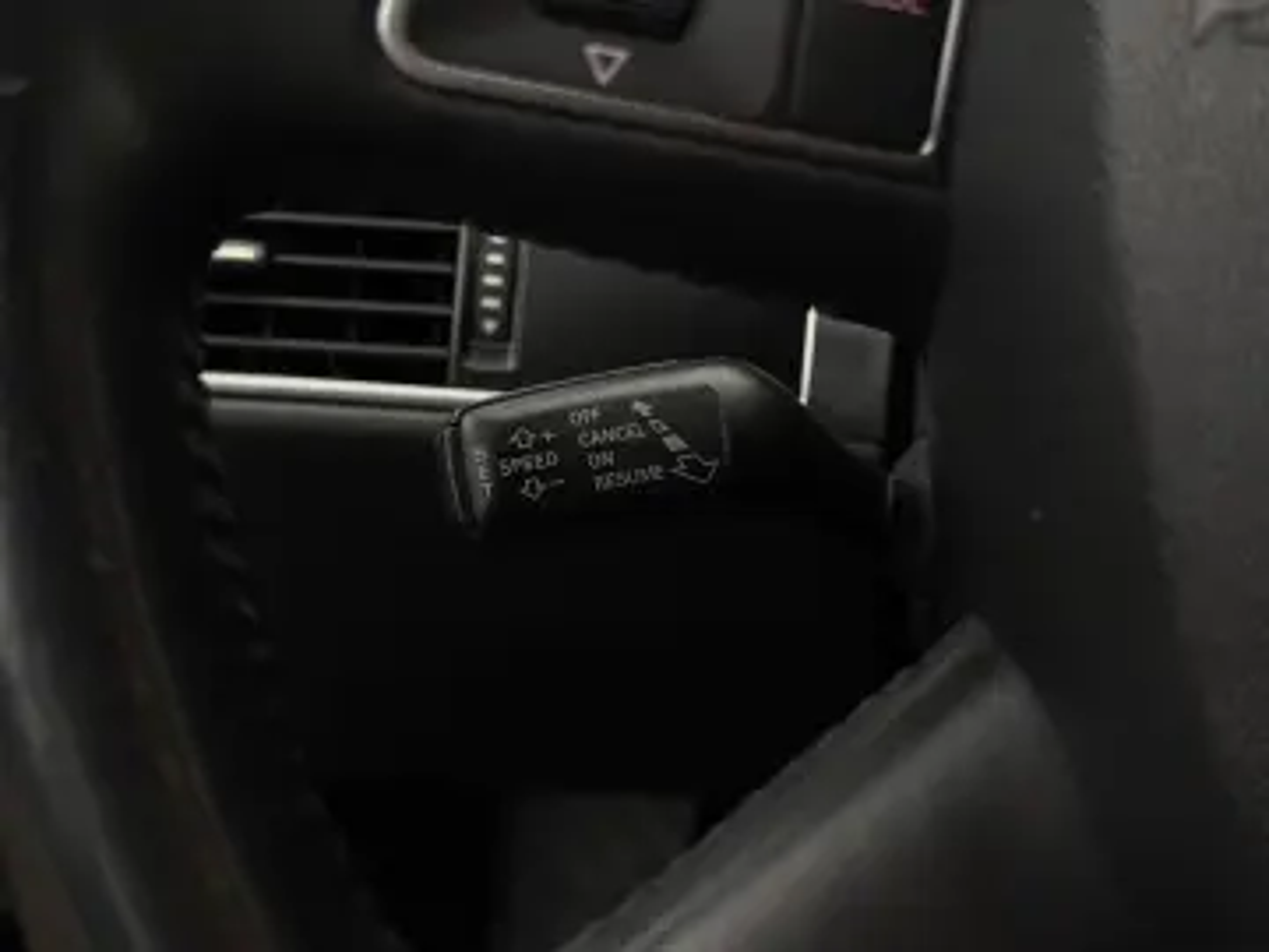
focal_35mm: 48
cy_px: 476
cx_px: 634
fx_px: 1760
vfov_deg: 30.3
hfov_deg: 39.7
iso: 200
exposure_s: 1/100
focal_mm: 6.76
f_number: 1.78
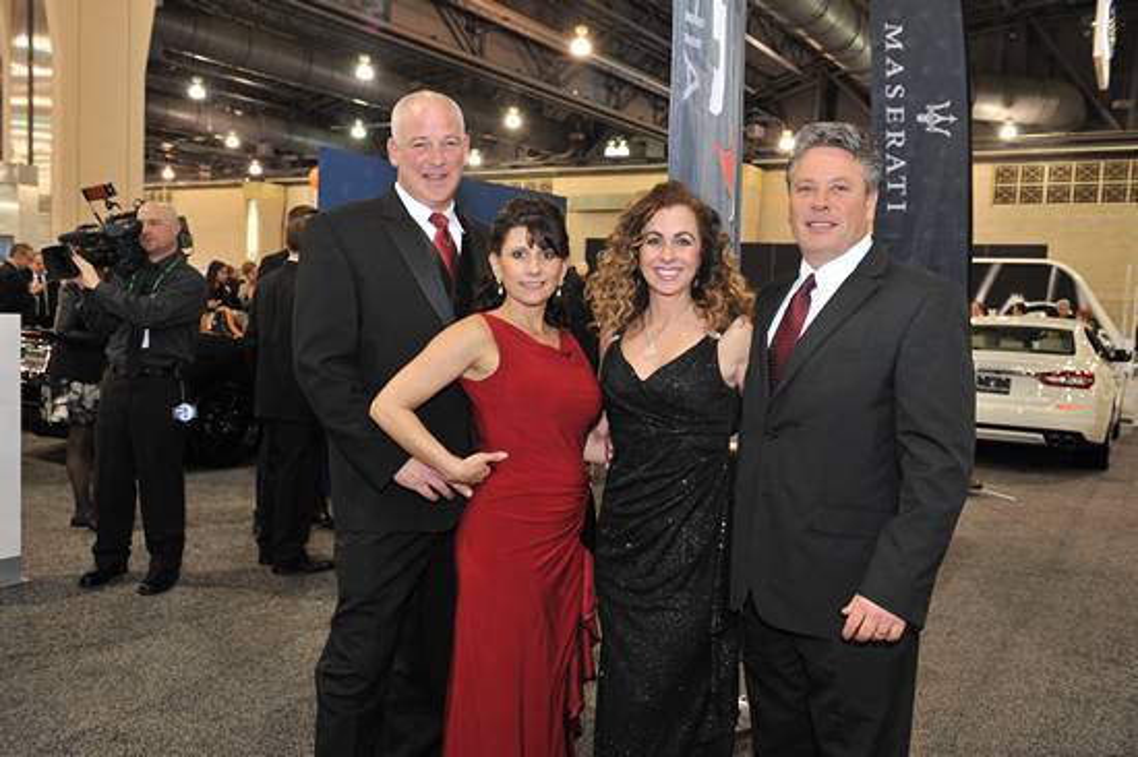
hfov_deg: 58.7
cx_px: 569
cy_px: 378
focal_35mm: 32
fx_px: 1011
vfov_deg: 41.1
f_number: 5
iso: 1250
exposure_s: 1/100
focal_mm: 32
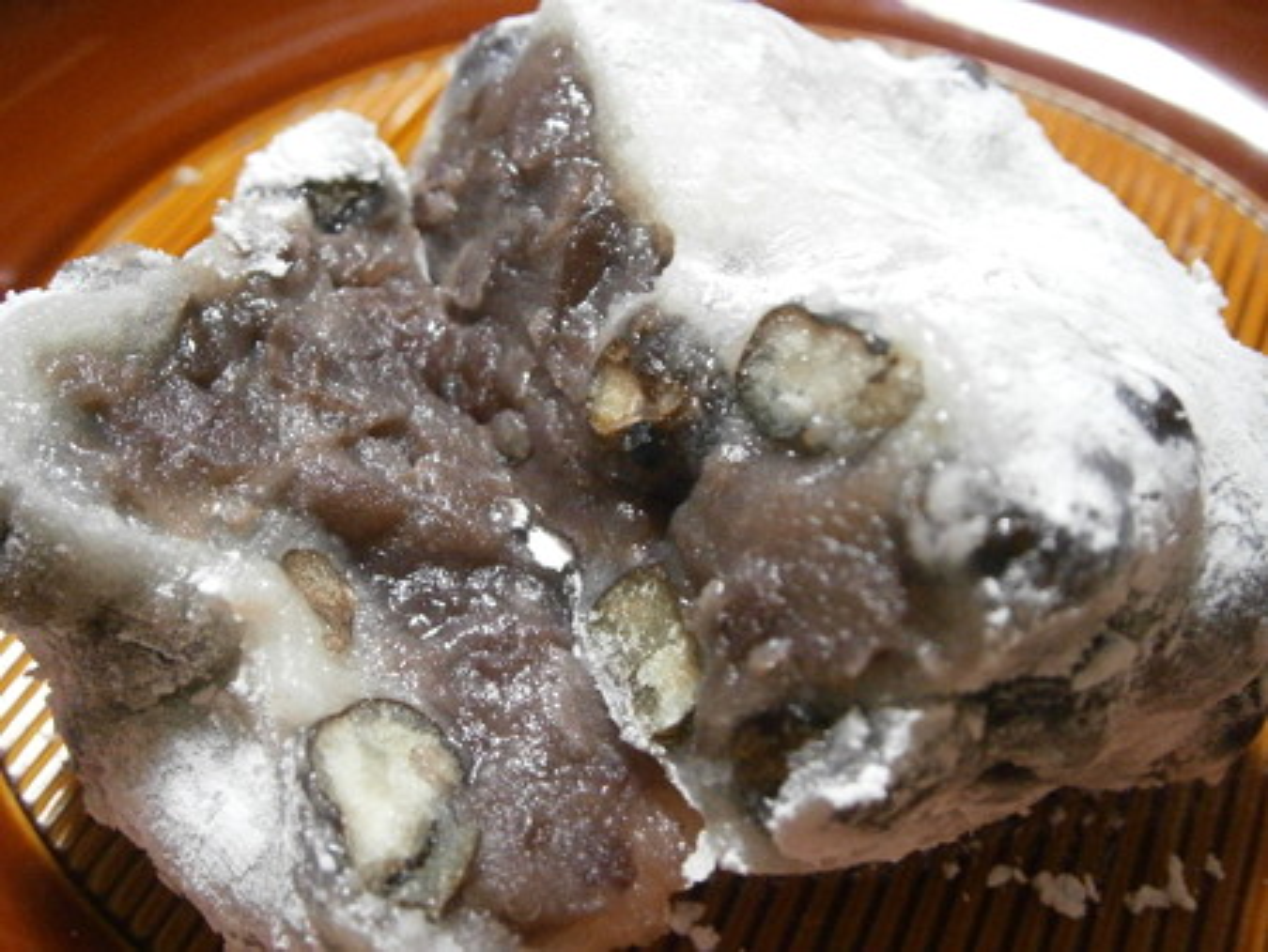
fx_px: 1723
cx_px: 634
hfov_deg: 40.4
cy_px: 476
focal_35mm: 47
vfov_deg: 30.9
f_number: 3.4
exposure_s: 1/15
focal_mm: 8.3
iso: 800
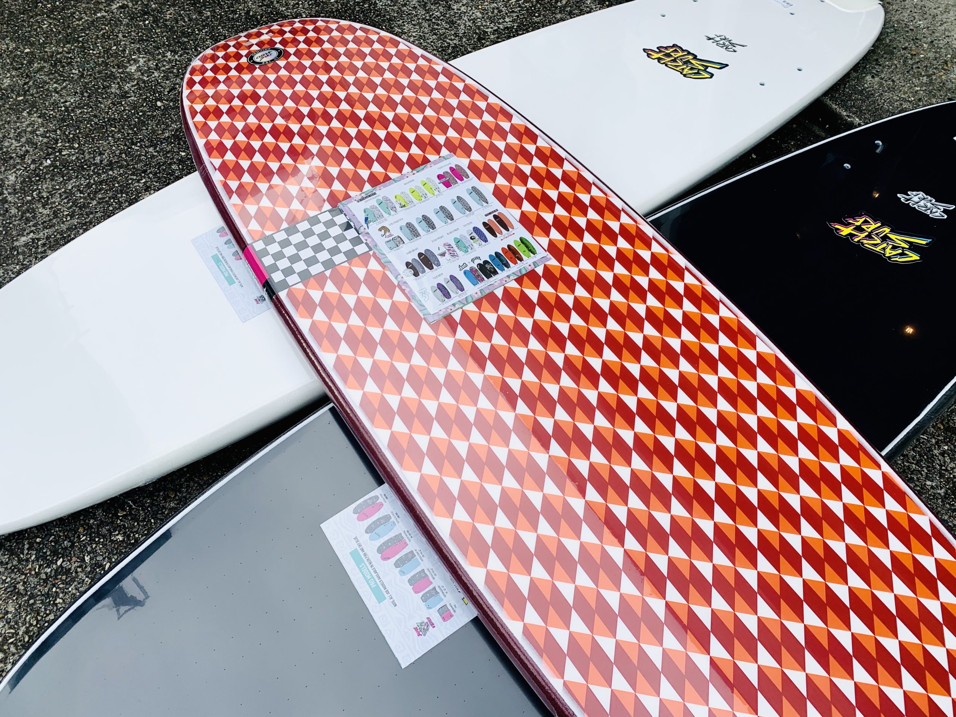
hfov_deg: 67.3
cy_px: 358
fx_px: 718
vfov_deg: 53.1
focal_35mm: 26
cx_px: 478
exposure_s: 1/597
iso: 25
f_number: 1.8
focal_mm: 4.25
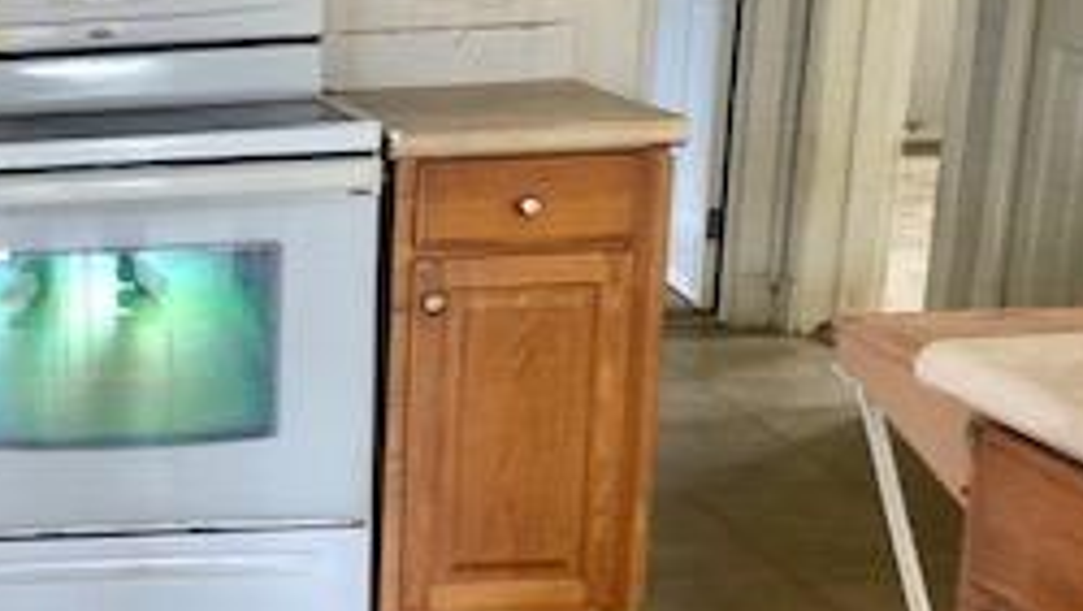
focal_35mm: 78
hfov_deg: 24.4
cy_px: 654
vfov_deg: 15.2
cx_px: -243
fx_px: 2241
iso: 32
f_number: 1.8
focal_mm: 3.99
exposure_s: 1/24
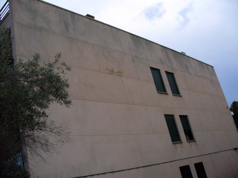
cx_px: 119
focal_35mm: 37
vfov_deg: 38.7
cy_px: 89
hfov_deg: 50.1
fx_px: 254
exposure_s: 1/800
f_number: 5.6
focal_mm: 6.1
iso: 400
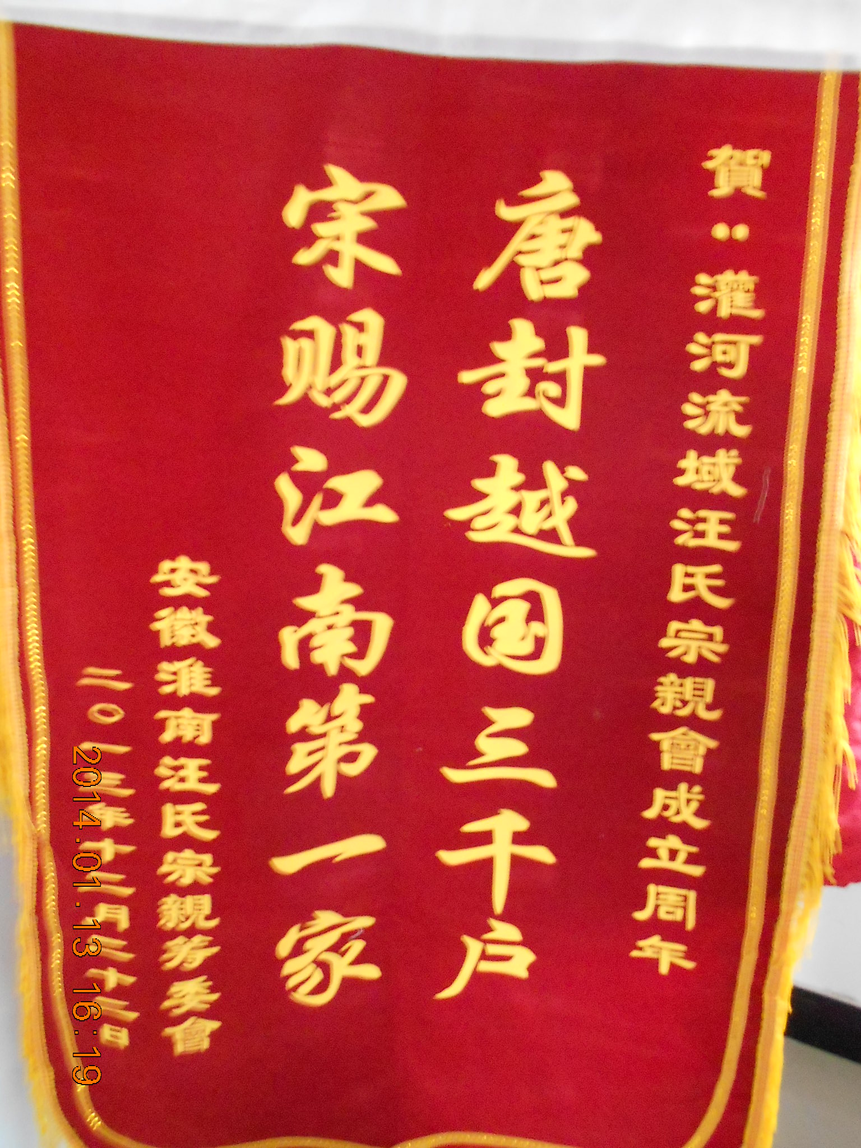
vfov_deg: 67.3
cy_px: 574
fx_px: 862
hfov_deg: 53.1
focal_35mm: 26
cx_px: 430
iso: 800
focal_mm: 4.6
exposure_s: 1/3
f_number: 3.2
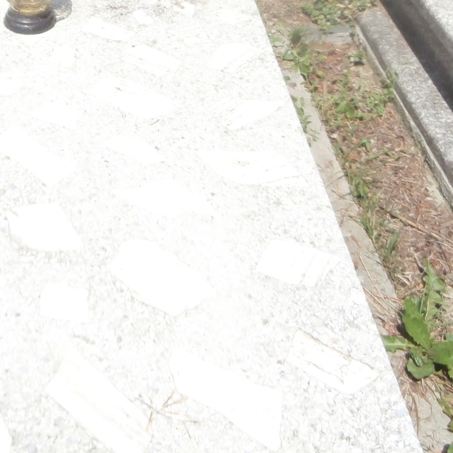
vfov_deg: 30.8
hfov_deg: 30.9
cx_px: 58
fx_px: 785
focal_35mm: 53
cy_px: 48
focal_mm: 4.2
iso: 100
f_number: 3
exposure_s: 1/1000
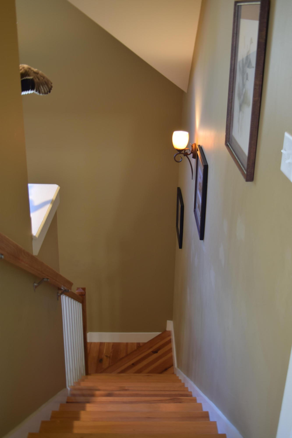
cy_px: 219
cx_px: 146
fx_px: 511
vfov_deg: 46.4
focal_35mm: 42
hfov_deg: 31.9
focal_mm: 28
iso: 100
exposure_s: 1/6
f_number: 4.2
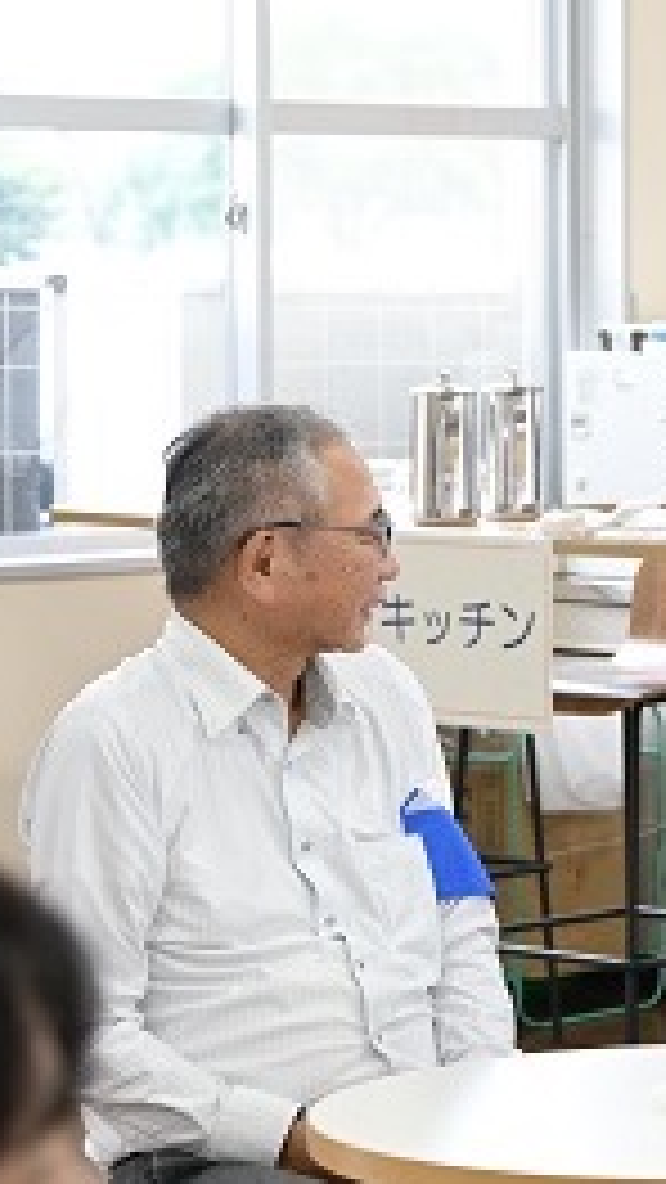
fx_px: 3954
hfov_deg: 9.5
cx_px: 868
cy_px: 590
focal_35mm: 126
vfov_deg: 17.0
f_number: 6.3
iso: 1000
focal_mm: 79
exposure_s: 1/100
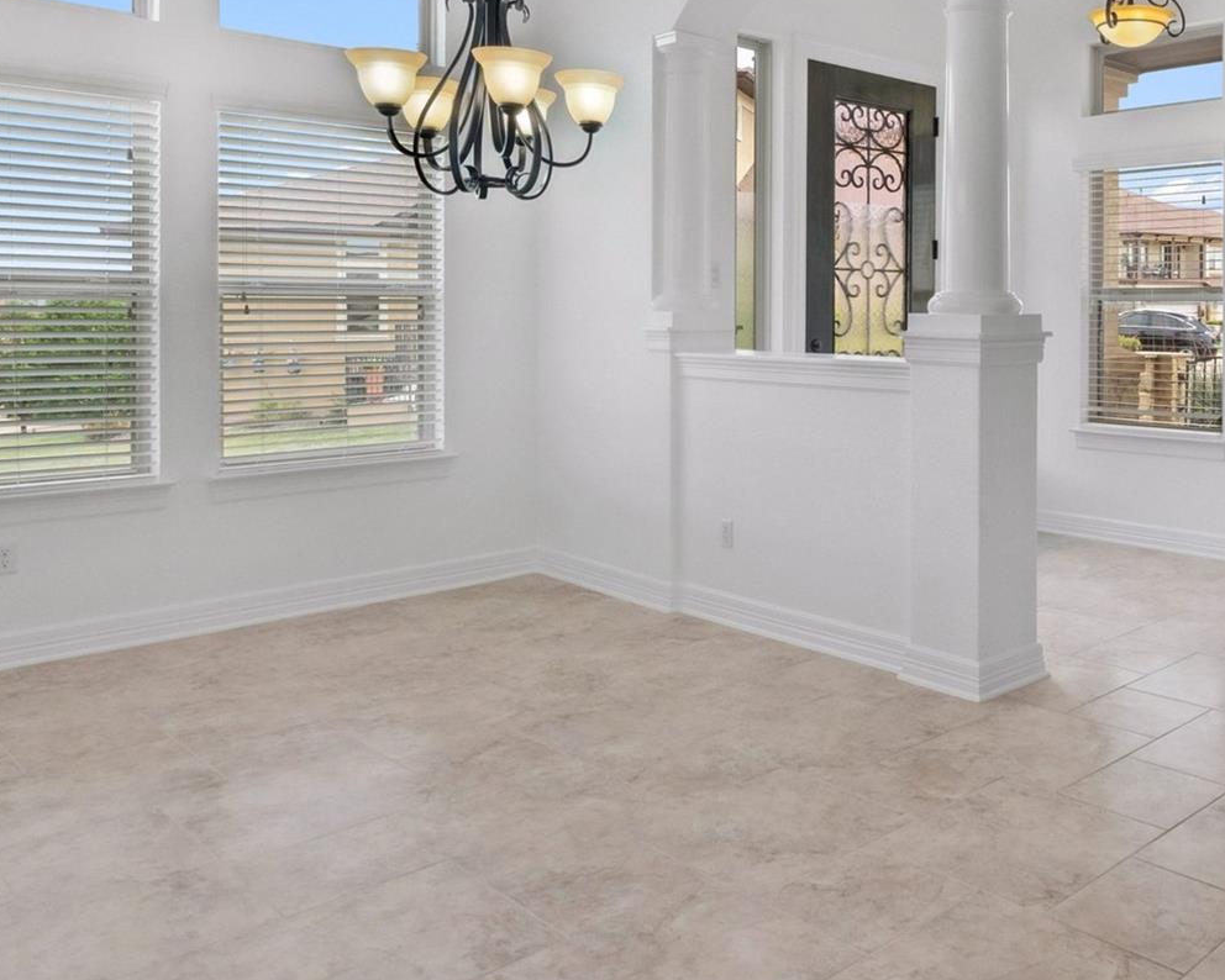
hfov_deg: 53.0
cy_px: 333
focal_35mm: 31
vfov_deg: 46.4
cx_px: 999
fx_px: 1124
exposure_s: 1/320
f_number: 8
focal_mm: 16
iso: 1600
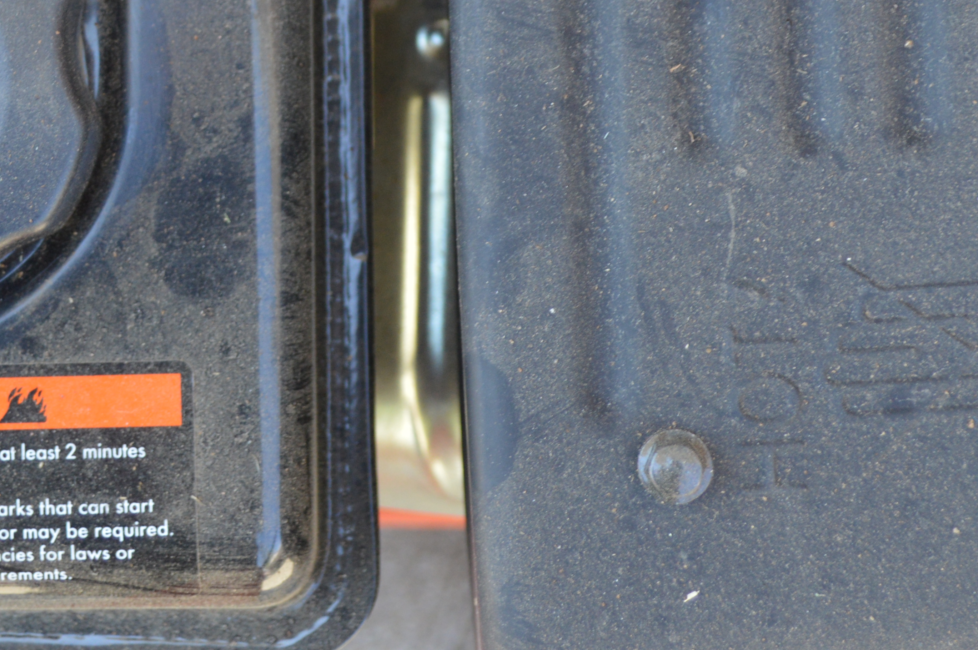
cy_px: -50
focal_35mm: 112
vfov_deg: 12.0
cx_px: 224
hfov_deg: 18.1
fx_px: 3040
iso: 400
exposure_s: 1/125
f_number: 5.6
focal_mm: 34
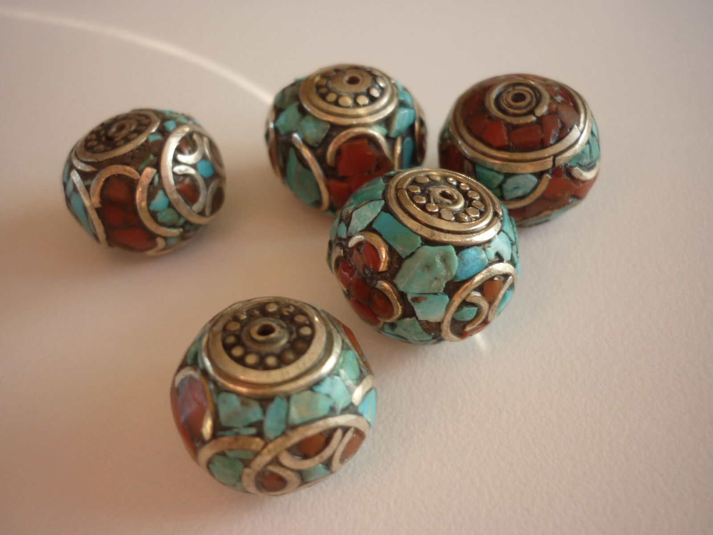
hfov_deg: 55.4
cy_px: 268
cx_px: 356
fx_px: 680
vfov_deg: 42.9
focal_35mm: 33
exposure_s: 1/60
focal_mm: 5.5
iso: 80
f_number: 2.8
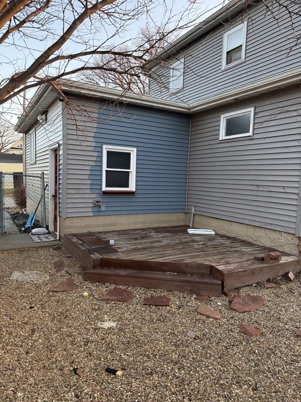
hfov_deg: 56.8
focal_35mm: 24
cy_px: 201
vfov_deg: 71.6
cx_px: 150
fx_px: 278
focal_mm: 6.76
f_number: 1.78
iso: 160
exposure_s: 1/243
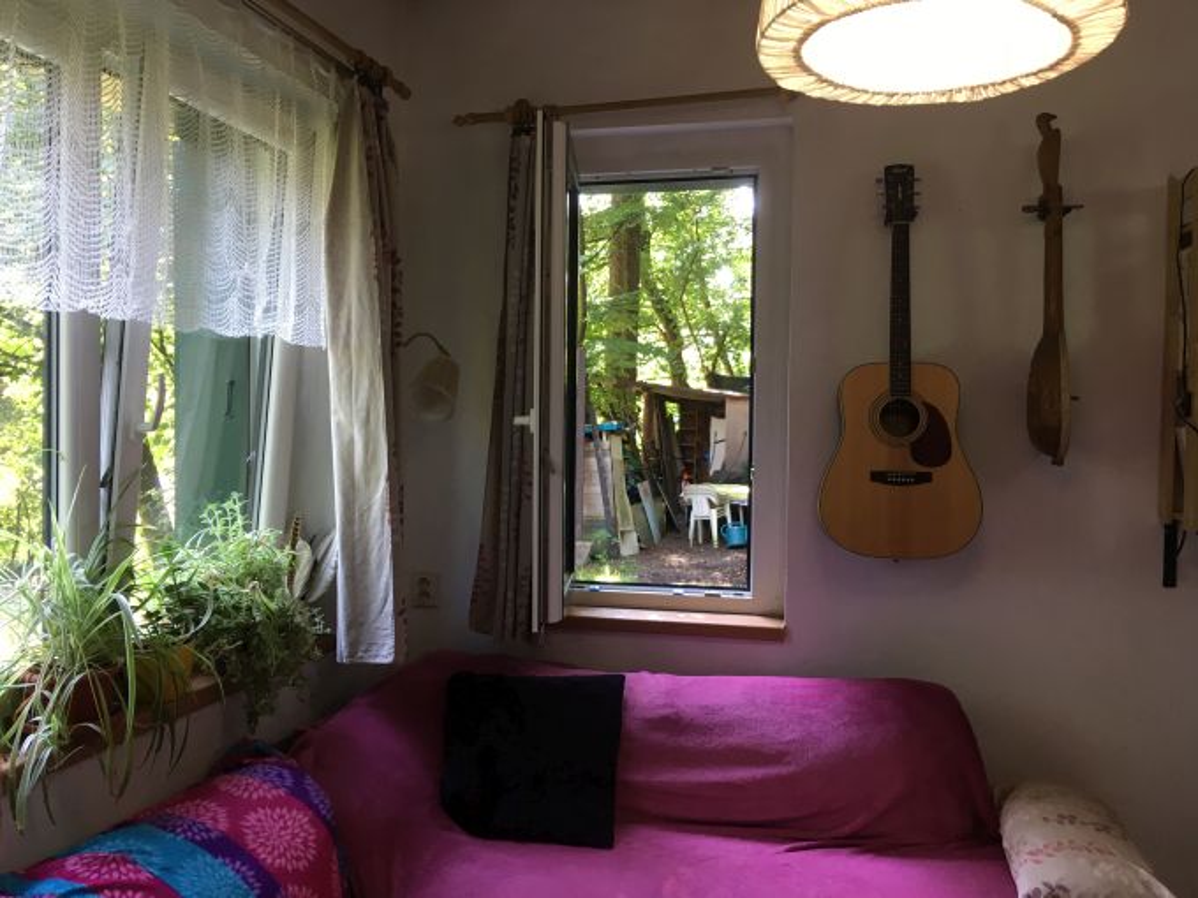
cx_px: 599
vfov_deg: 48.2
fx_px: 1004
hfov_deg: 61.7
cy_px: 449
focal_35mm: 29
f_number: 2.2
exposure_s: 1/33
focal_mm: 4.15
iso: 64
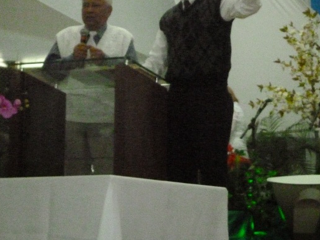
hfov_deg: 14.5
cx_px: 243
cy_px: 104
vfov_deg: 11.0
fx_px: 1248
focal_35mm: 135
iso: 1600
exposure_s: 1/60
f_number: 5.8
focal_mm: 15.5
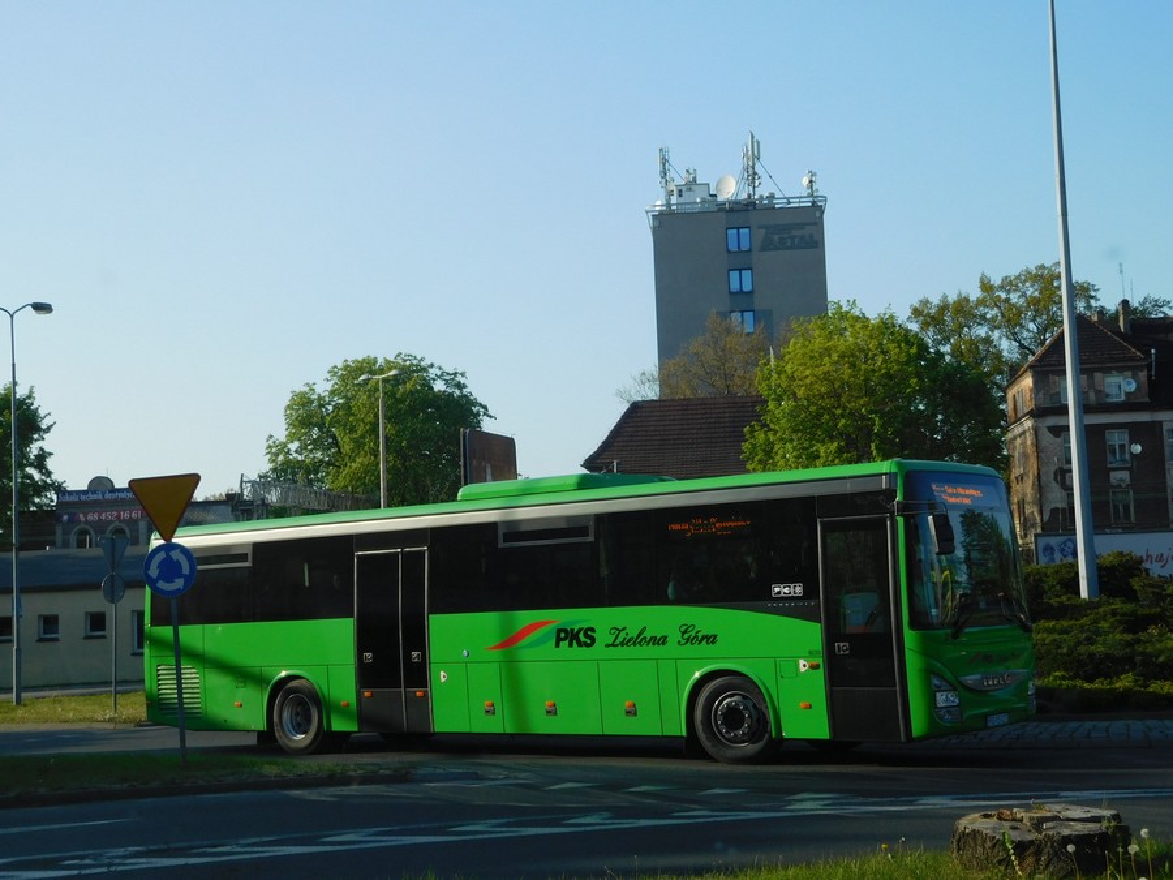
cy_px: 440
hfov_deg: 38.2
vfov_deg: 29.1
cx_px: 586
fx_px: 1694
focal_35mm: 50
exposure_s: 1/640
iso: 125
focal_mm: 8.9
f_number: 4.1
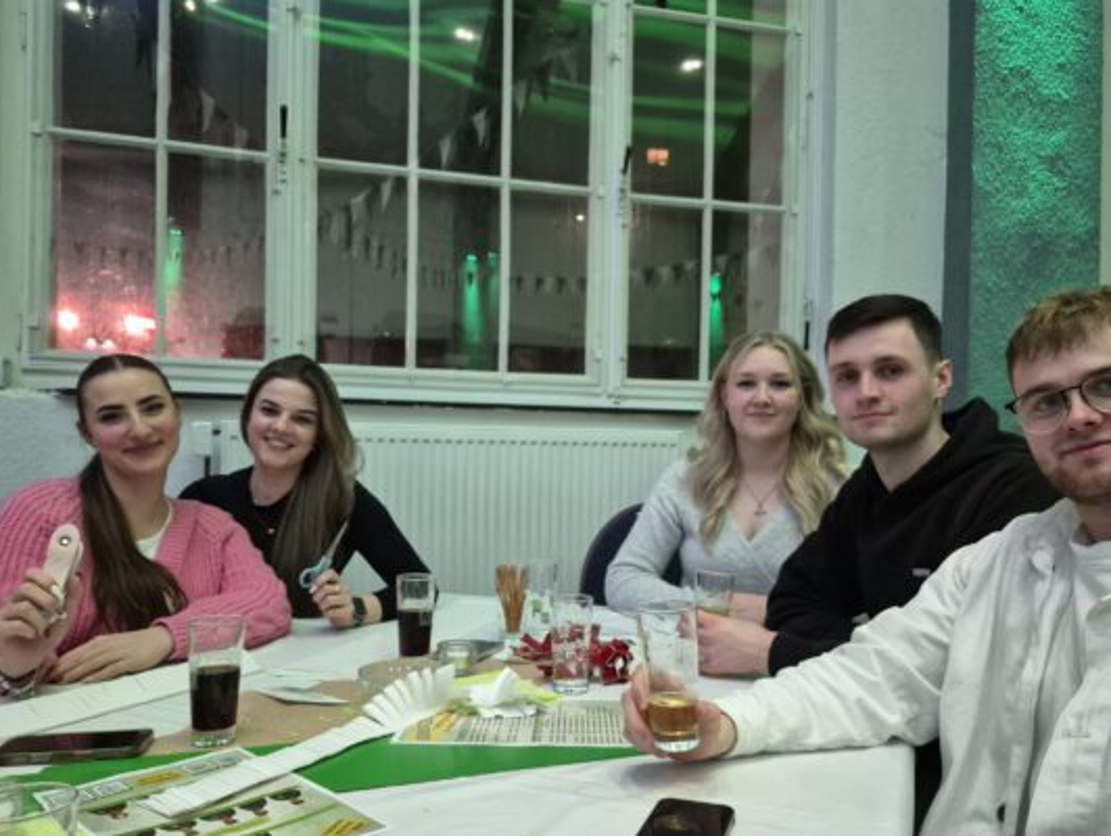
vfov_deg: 51.4
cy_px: 452
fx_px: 867
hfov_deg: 65.3
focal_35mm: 27
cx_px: 554
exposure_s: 1/50
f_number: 1.8
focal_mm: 5.4
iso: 1600
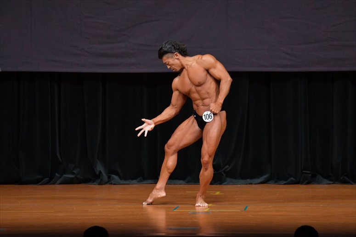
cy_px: 118
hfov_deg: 7.6
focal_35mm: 270
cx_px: 178
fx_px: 2669
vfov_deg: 5.1
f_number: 5.6
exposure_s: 1/400
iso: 4000
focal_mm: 180
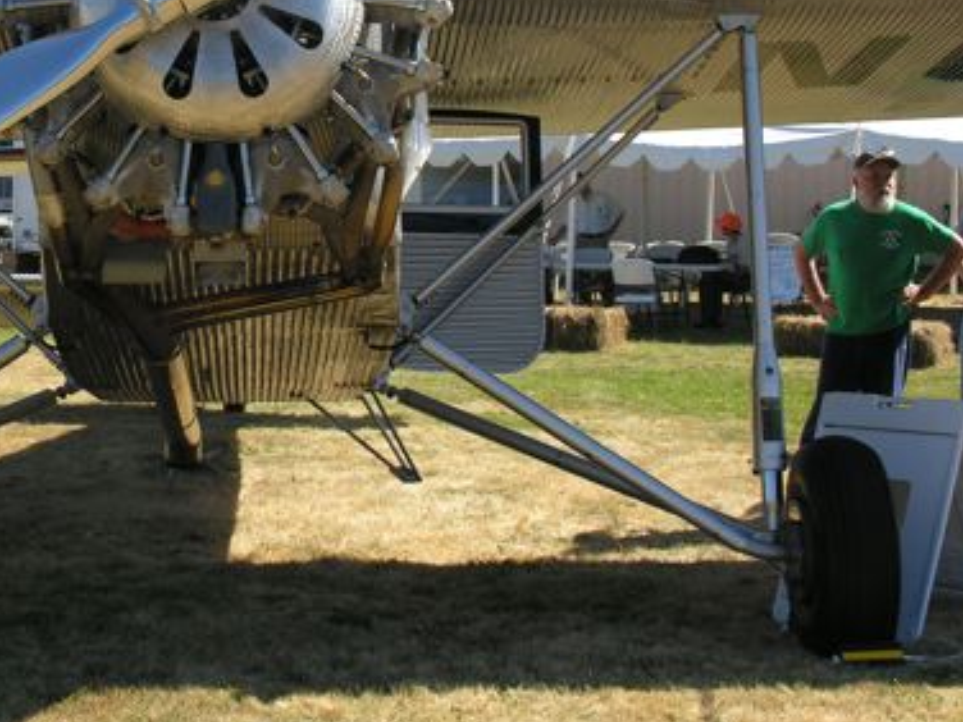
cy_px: 205
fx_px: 2365
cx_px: 231
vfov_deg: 17.3
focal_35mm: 85
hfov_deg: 22.8
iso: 50
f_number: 6.2
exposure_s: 1/160
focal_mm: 12.7
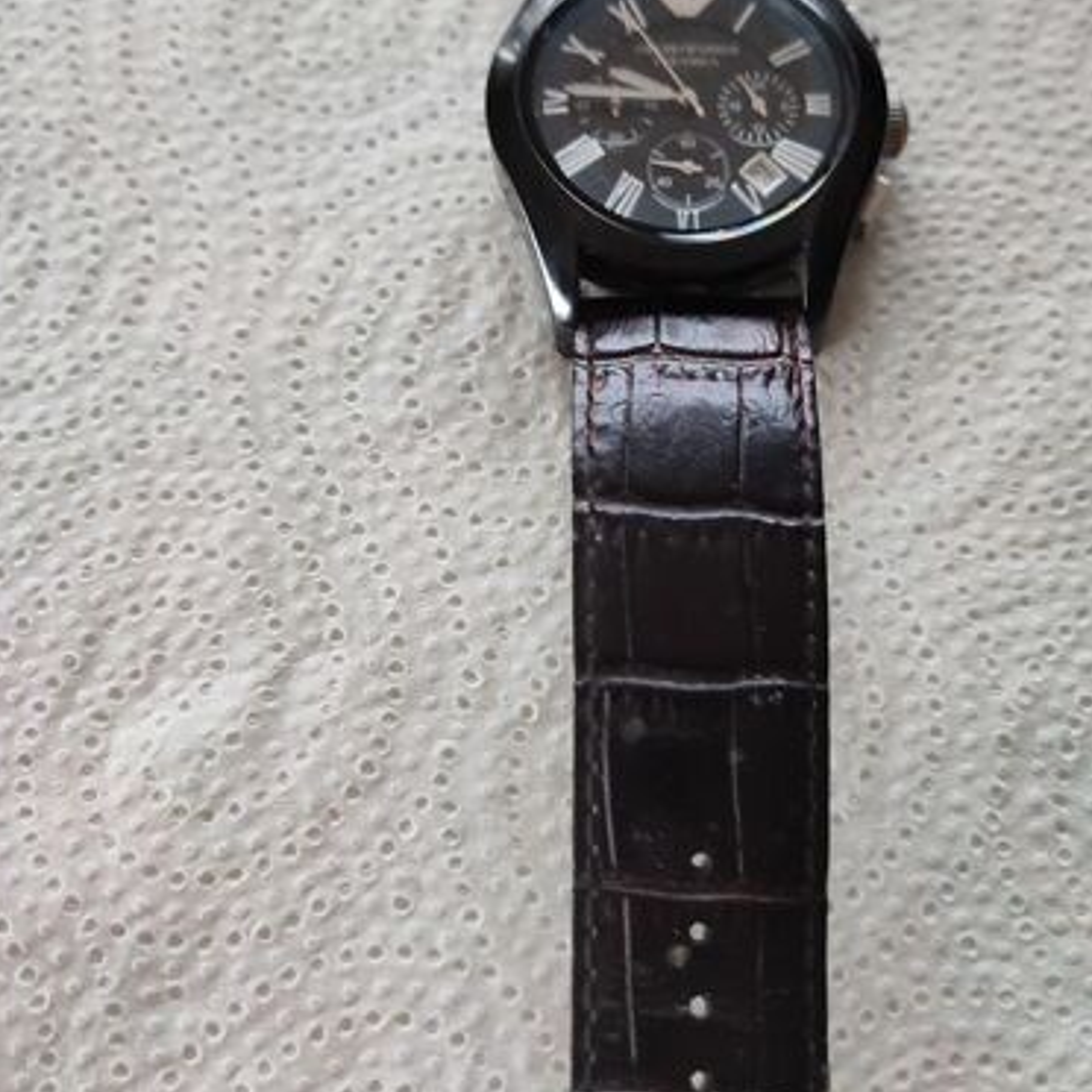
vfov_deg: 43.7
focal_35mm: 38
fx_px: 1356
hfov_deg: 43.6
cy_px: 446
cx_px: 672
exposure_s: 1/20
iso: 763
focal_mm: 6.04
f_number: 1.9
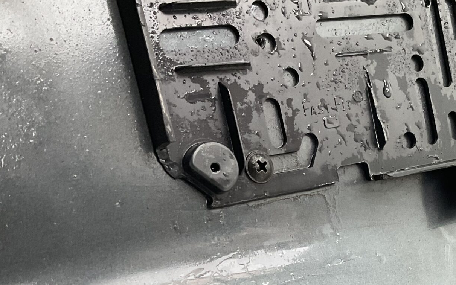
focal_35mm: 65
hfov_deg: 30.7
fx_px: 808
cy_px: 306
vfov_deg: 19.3
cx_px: 366
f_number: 1.8
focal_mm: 3
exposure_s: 1/50
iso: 100
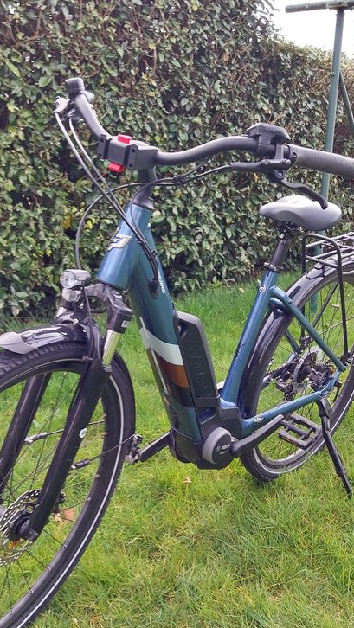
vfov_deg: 51.6
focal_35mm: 39
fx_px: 650
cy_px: 321
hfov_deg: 30.4
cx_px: 136
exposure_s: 1/100
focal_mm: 4
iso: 40
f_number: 1.8
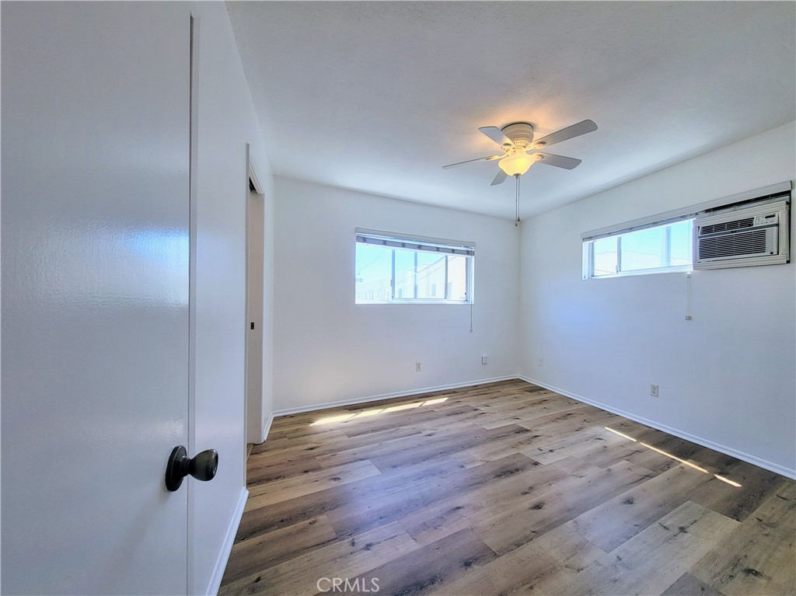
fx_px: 299
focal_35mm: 13
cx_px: 398
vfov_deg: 89.9
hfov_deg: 106.2
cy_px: 298
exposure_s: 1/309
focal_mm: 2.2
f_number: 2.2
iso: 50
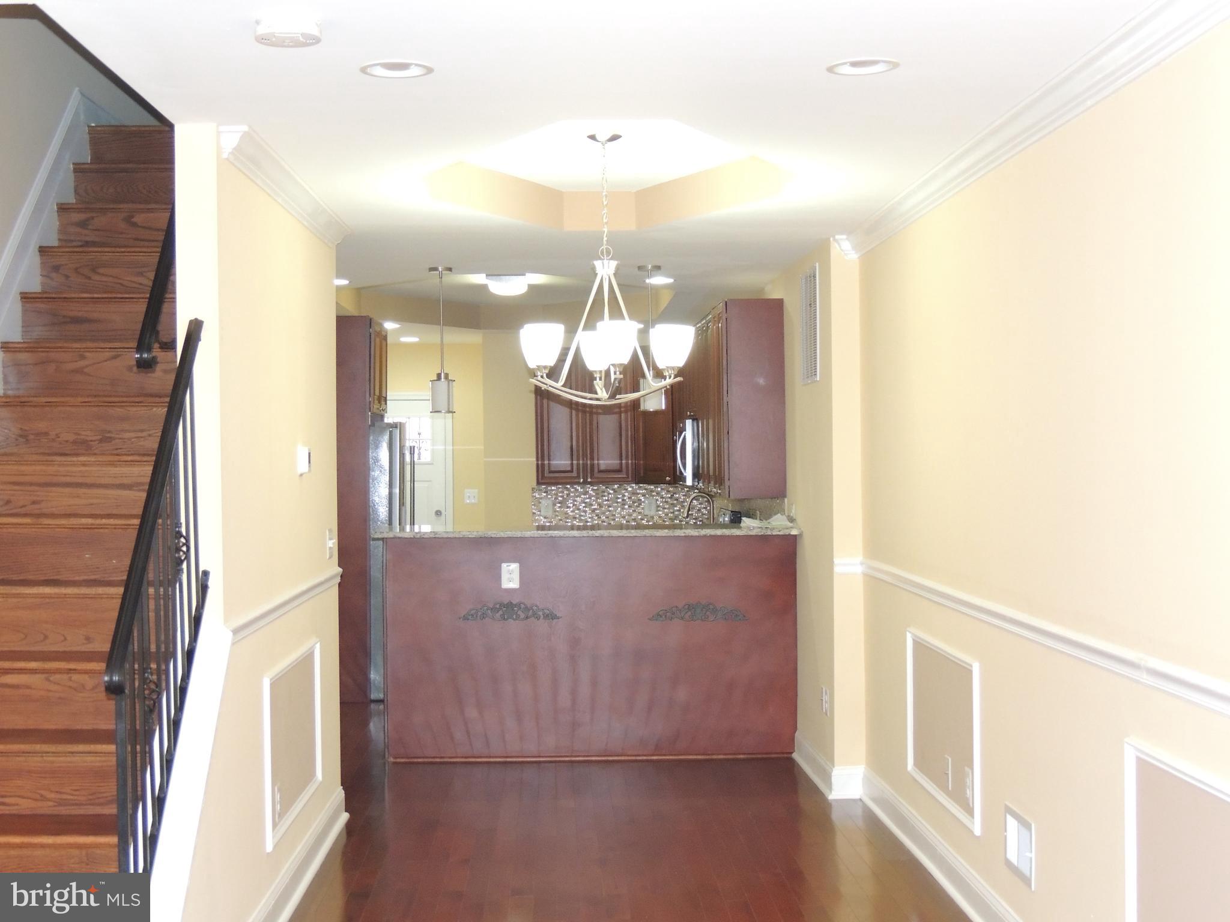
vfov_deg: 29.1
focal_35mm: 50
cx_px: 615
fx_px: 1777
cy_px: 461
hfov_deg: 38.2
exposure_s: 1/40
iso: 640
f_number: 3.6
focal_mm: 8.9
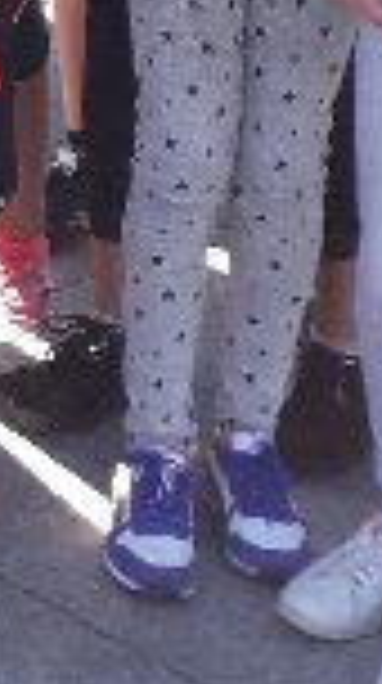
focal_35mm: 155
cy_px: -320
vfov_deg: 13.2
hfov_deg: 7.0
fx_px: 2804
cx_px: -768
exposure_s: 1/335
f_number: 1.9
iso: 40
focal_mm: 3.6
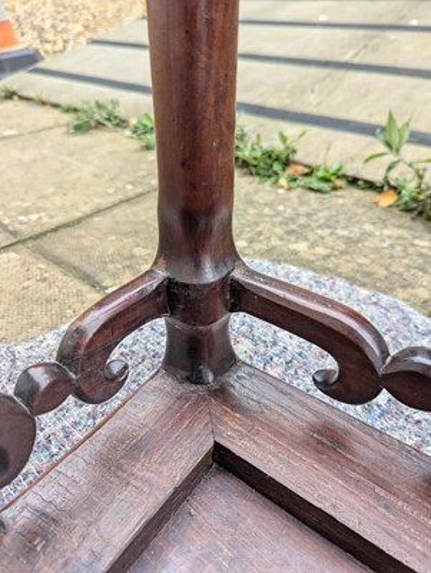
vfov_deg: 71.5
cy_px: 286
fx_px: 398
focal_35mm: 24
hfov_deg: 56.9
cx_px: 216
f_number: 1.85
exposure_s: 1/225
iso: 113
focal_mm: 6.81
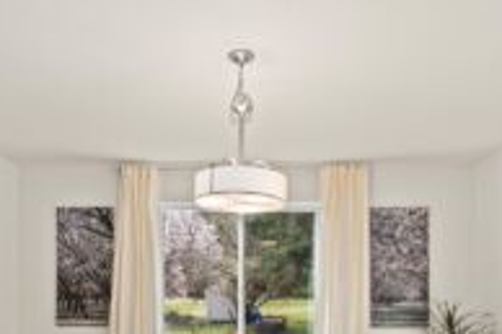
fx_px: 432
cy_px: 296
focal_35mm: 31
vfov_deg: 39.4
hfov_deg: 60.3
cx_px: 241
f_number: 6.7
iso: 500
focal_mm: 15
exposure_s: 1/30
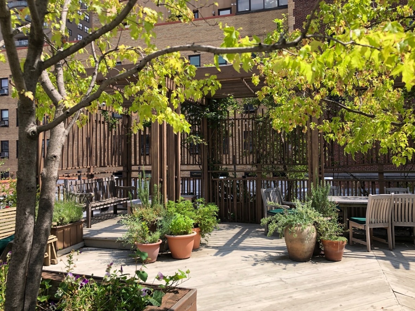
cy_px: 156
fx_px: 336
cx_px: 208
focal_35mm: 28
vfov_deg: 49.7
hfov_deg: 63.4
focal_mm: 3.99
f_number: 1.8
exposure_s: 1/952
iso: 20
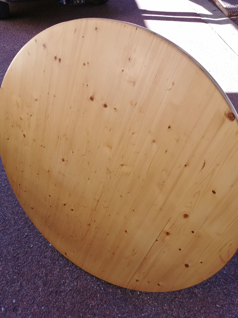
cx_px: 119
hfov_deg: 51.4
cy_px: 159
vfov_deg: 65.3
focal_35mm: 27
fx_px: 248
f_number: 1.8
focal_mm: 5.58
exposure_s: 1/301
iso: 50
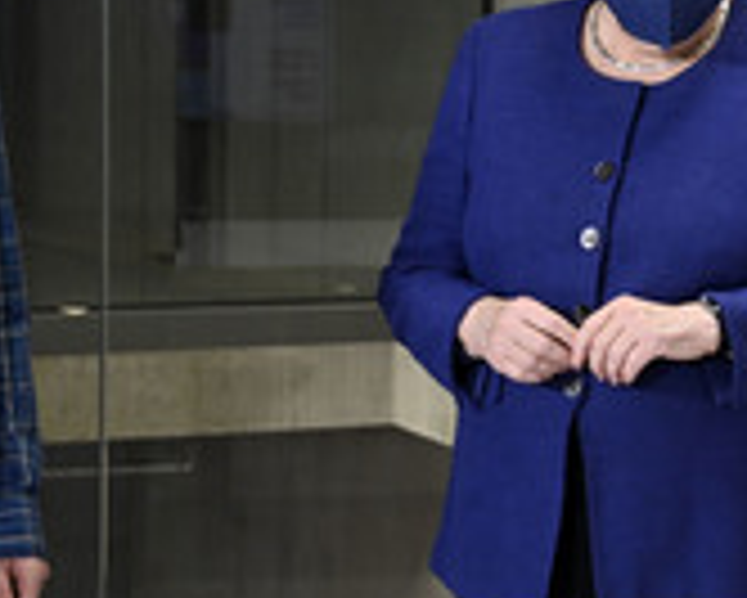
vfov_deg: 9.8
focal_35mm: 158
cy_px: 220
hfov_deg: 12.2
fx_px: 3495
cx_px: 434
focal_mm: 62
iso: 4000
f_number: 6.3
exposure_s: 1/400
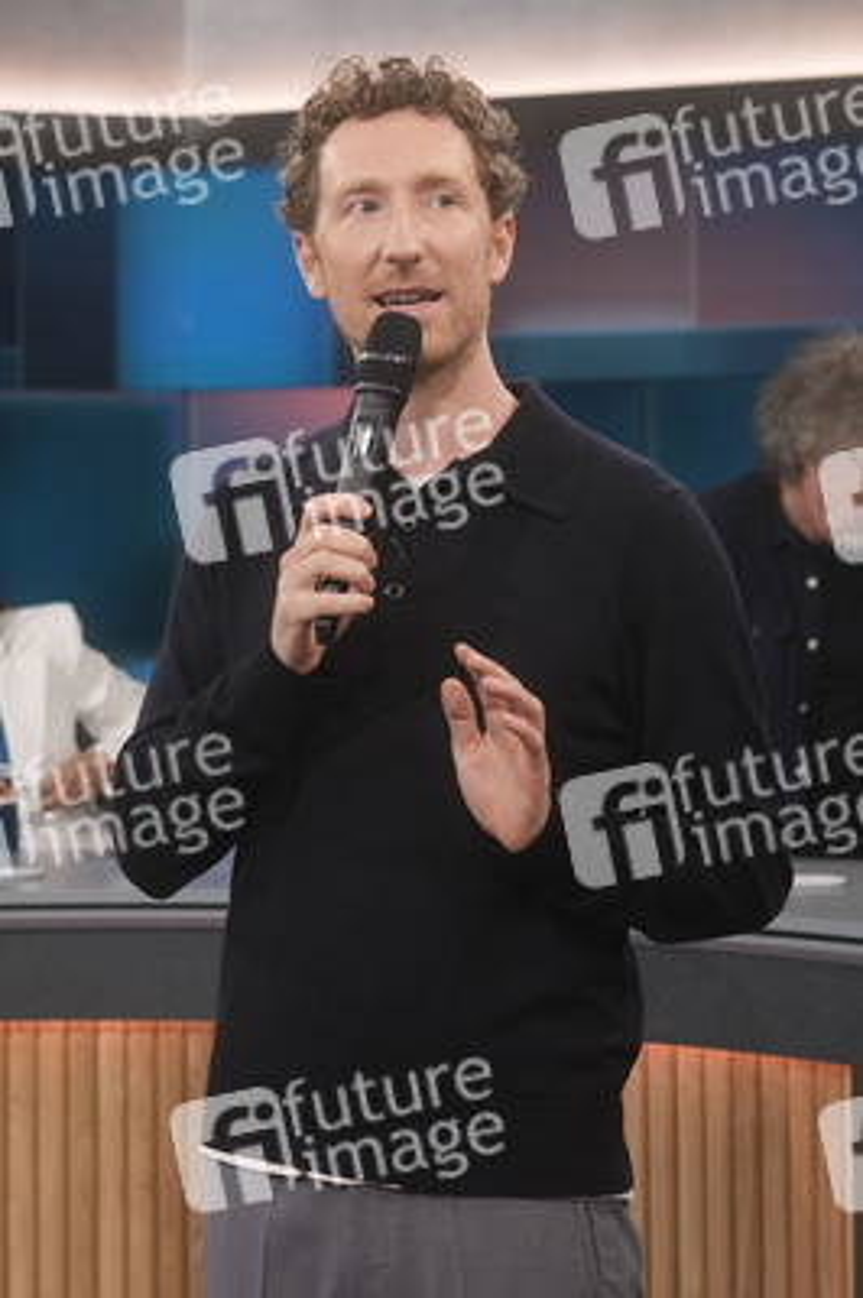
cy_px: 649
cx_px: 432
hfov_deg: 29.8
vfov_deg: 43.6
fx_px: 1621
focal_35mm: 45
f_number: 2.2
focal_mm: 30
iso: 640
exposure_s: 1/200
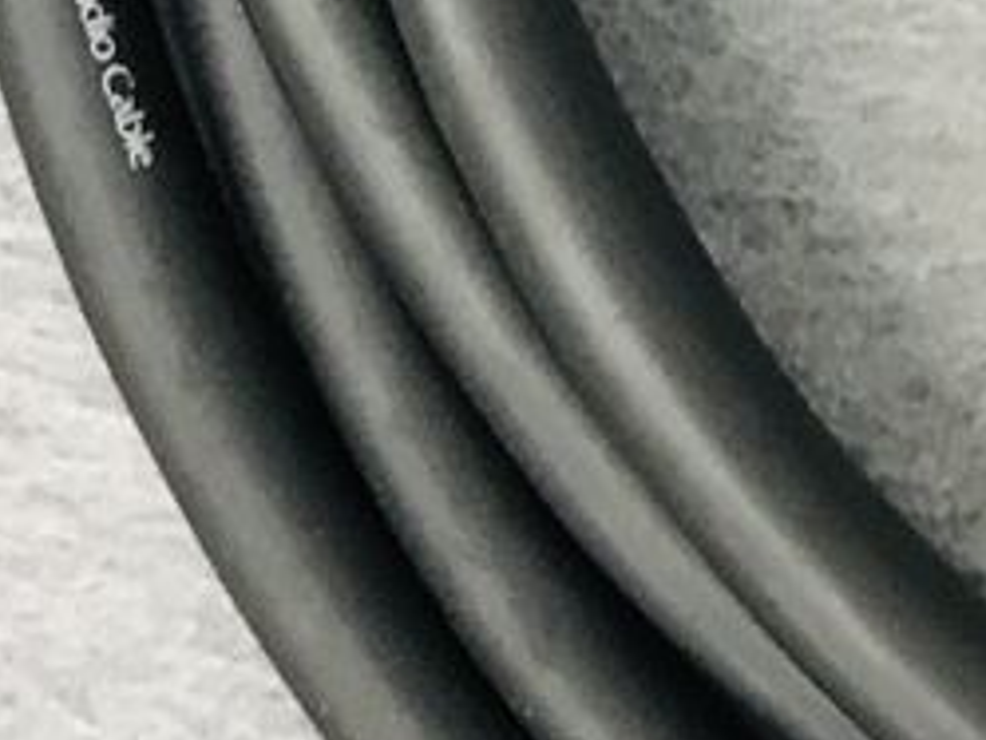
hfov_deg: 10.4
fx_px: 5130
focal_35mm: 180
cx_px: 1691
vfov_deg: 7.8
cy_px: -922
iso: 40
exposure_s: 1/17
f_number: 1.8
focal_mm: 3.99
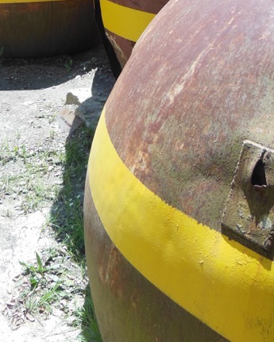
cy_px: 4
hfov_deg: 26.2
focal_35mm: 58
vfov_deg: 30.3
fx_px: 588
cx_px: 114
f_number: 3.5
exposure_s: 1/500
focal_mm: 4.5
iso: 125
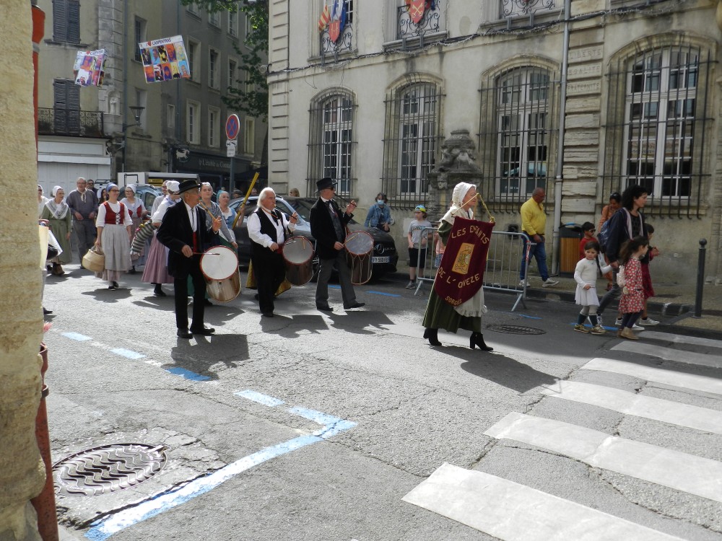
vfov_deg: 44.2
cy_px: 270
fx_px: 667
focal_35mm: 32
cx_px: 361
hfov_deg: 56.8
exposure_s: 1/640
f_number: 3.7
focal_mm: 5.6
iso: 160
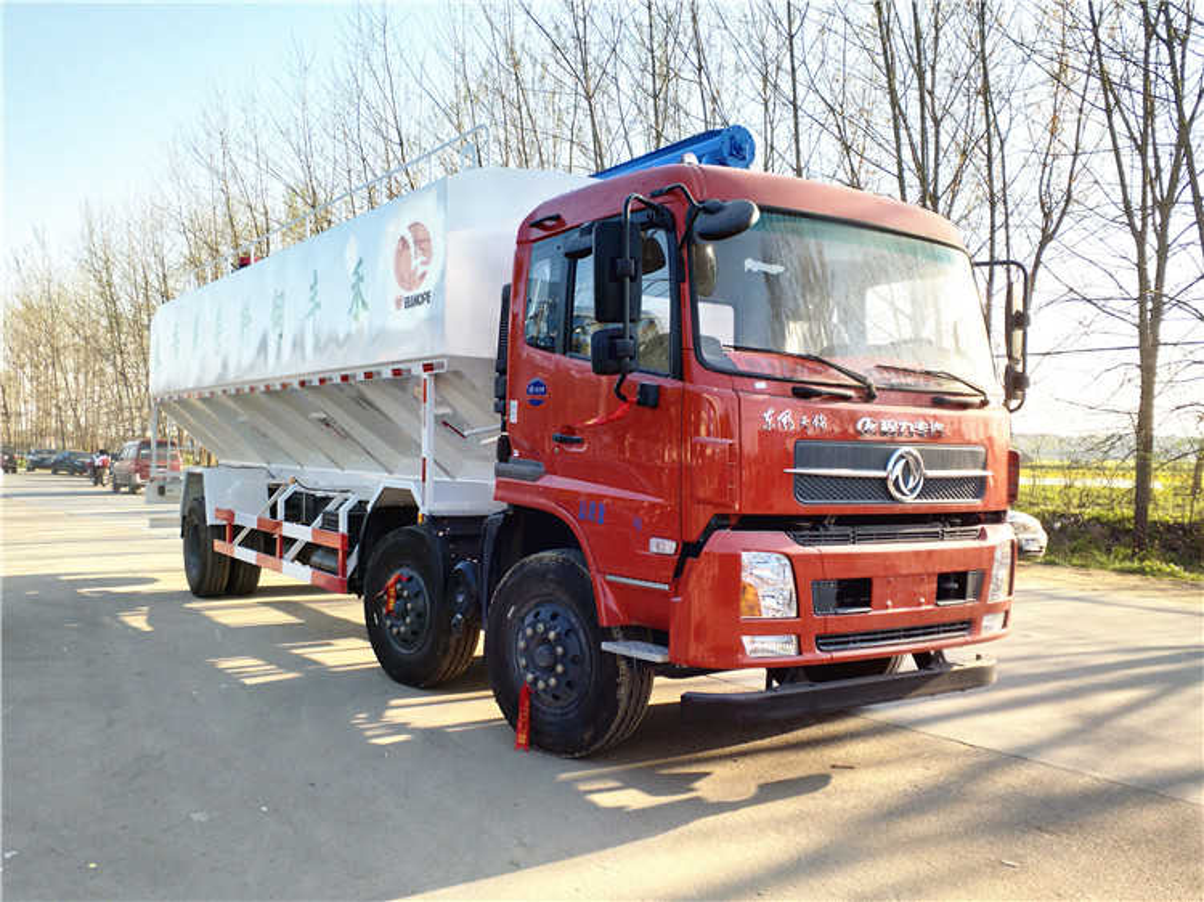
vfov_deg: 61.1
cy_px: 451
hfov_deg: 76.4
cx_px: 602
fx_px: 765
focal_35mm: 22
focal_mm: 3.79
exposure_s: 1/650
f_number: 2
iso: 69
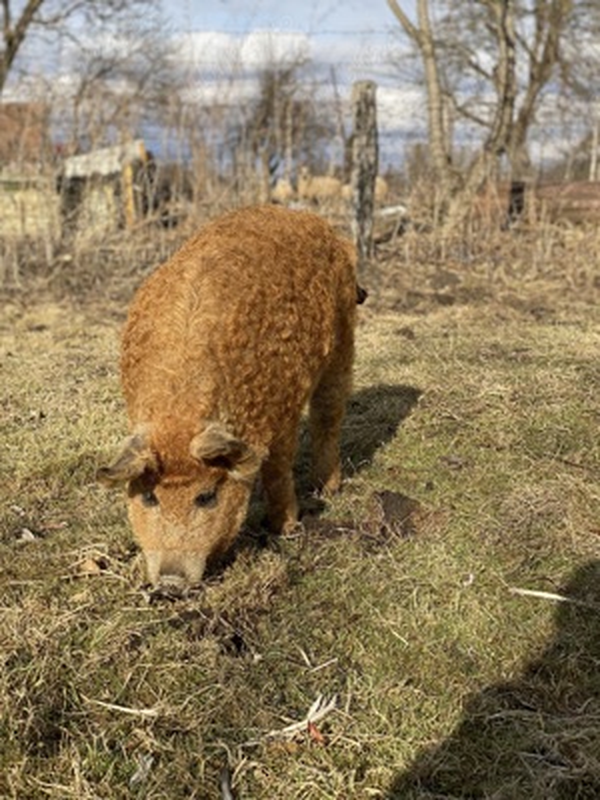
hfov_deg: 28.0
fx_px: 1202
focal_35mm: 52
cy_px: 400
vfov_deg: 36.8
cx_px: 300
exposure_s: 1/940
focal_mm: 6
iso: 20
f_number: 2
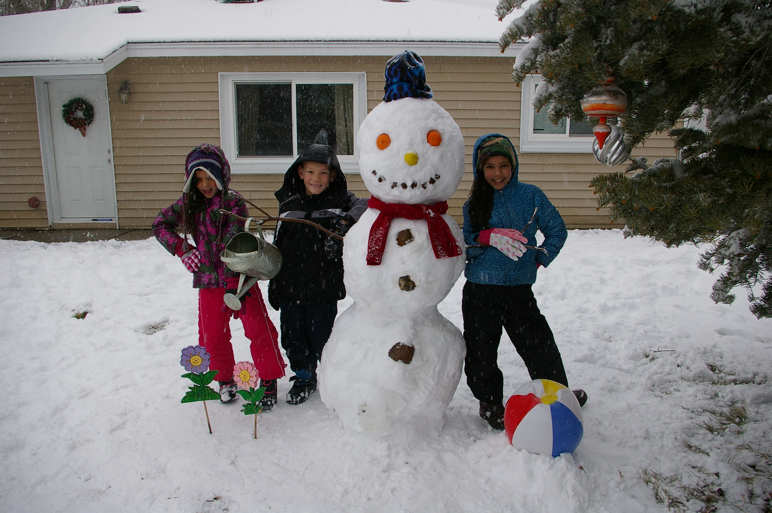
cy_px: 256
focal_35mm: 27
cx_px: 386
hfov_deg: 67.4
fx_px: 578
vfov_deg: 47.8
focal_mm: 18
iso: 200
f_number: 6.7
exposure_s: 1/250
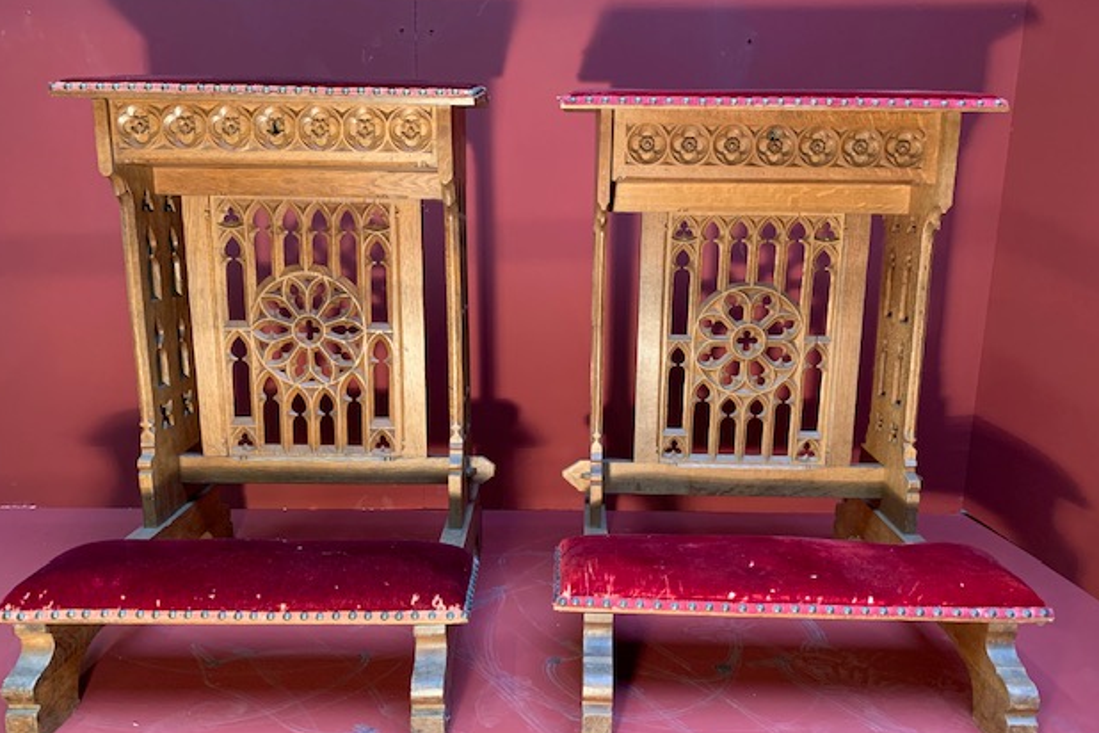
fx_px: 855
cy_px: 415
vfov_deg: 46.3
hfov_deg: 65.5
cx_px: 546
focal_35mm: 28
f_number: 1.8
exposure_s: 1/50
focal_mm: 4.25
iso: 320
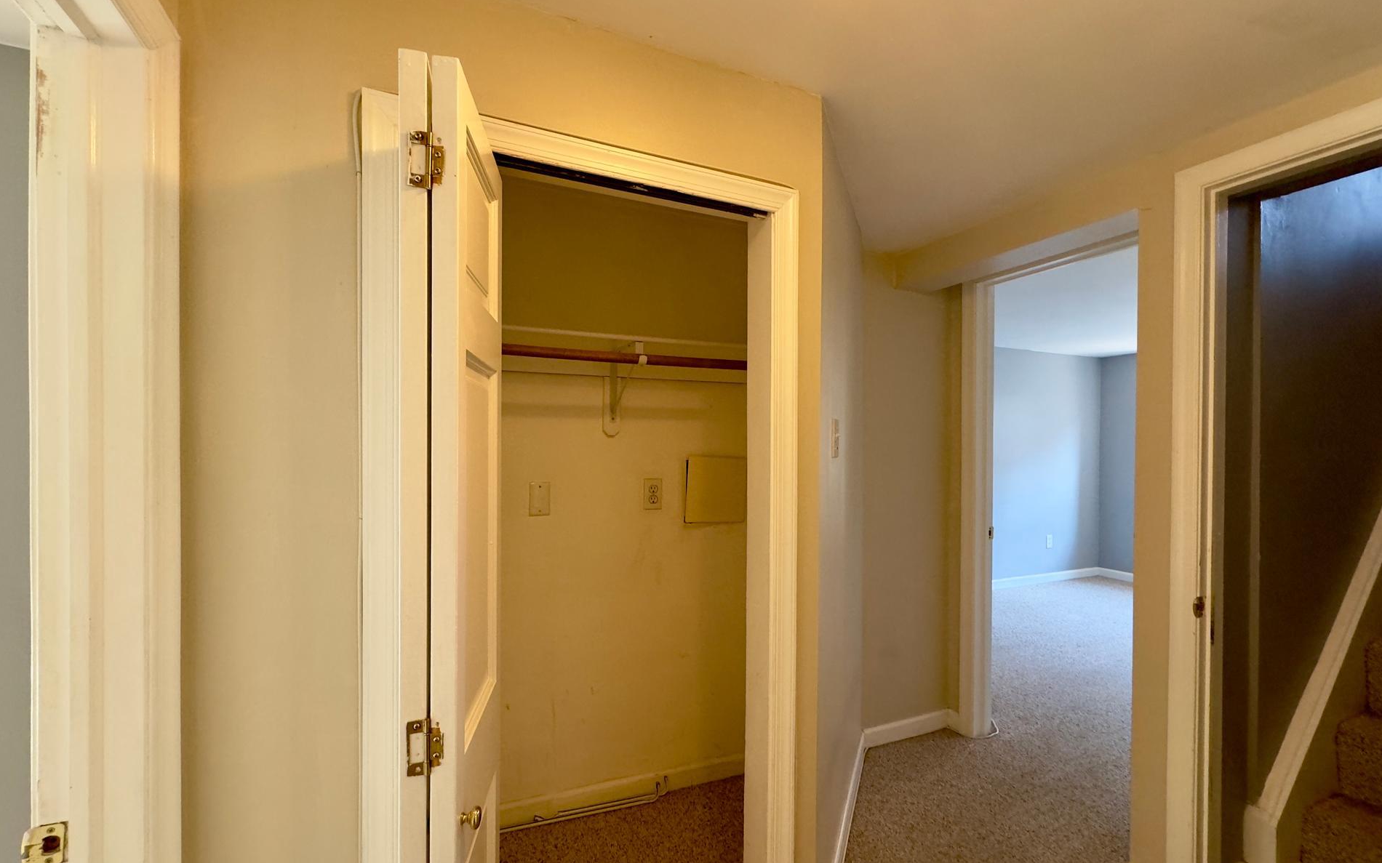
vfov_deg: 71.2
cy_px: 451
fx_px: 603
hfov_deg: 97.8
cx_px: 685
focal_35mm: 16
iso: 320
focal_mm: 2.22
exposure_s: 1/60
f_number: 2.2
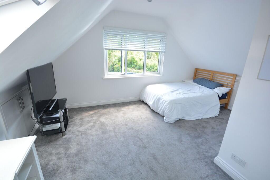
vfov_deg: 77.3
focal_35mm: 15
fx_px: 112
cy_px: 90
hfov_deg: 100.4
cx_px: 135
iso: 400
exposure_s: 1/25
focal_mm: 10
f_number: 8
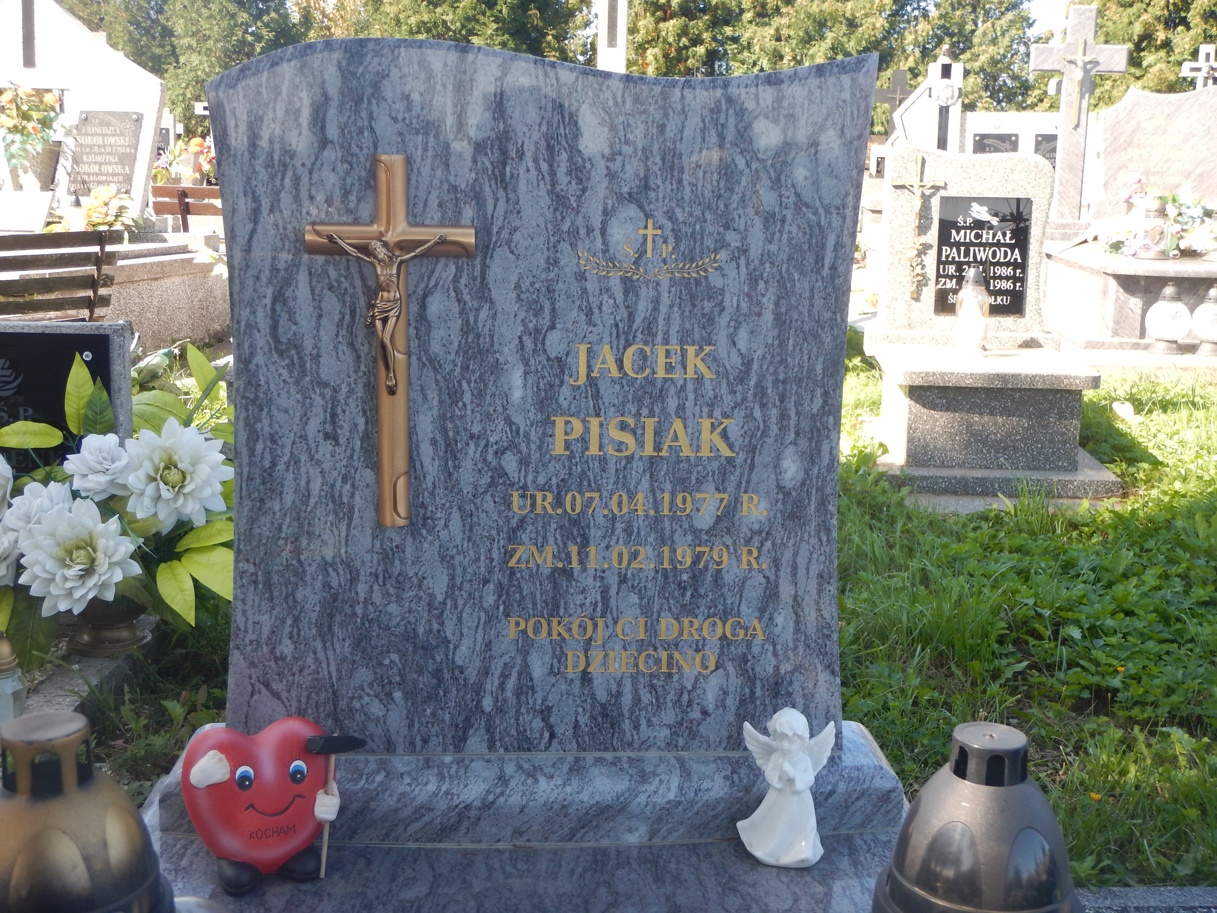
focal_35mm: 40
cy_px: 456
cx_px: 608
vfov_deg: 36.0
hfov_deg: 46.8
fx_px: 1406
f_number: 4.2
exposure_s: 1/125
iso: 125
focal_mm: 7.2
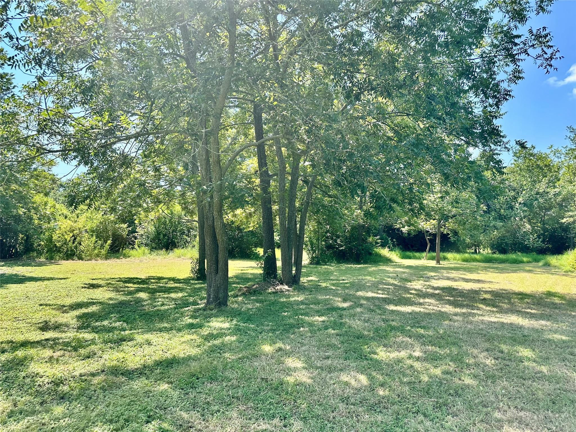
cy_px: 216
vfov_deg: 56.8
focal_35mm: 24
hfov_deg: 71.6
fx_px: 399
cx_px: 288
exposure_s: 1/1517
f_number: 1.78
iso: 80
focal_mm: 6.86
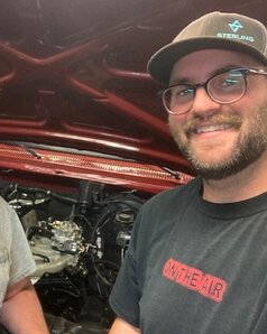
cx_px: 53
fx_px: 415
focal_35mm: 42
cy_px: 168
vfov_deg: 43.8
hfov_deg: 34.5
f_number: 2.2
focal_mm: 2.87
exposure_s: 1/40
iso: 200
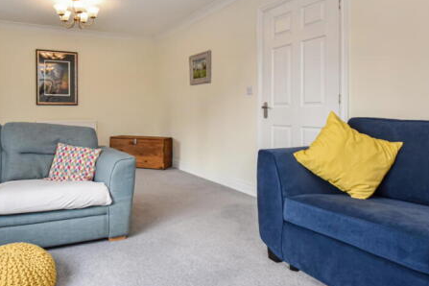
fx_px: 262
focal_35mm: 22
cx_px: 151
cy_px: 111
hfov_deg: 76.6
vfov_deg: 56.7
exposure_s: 1/200
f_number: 5
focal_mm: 10
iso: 800
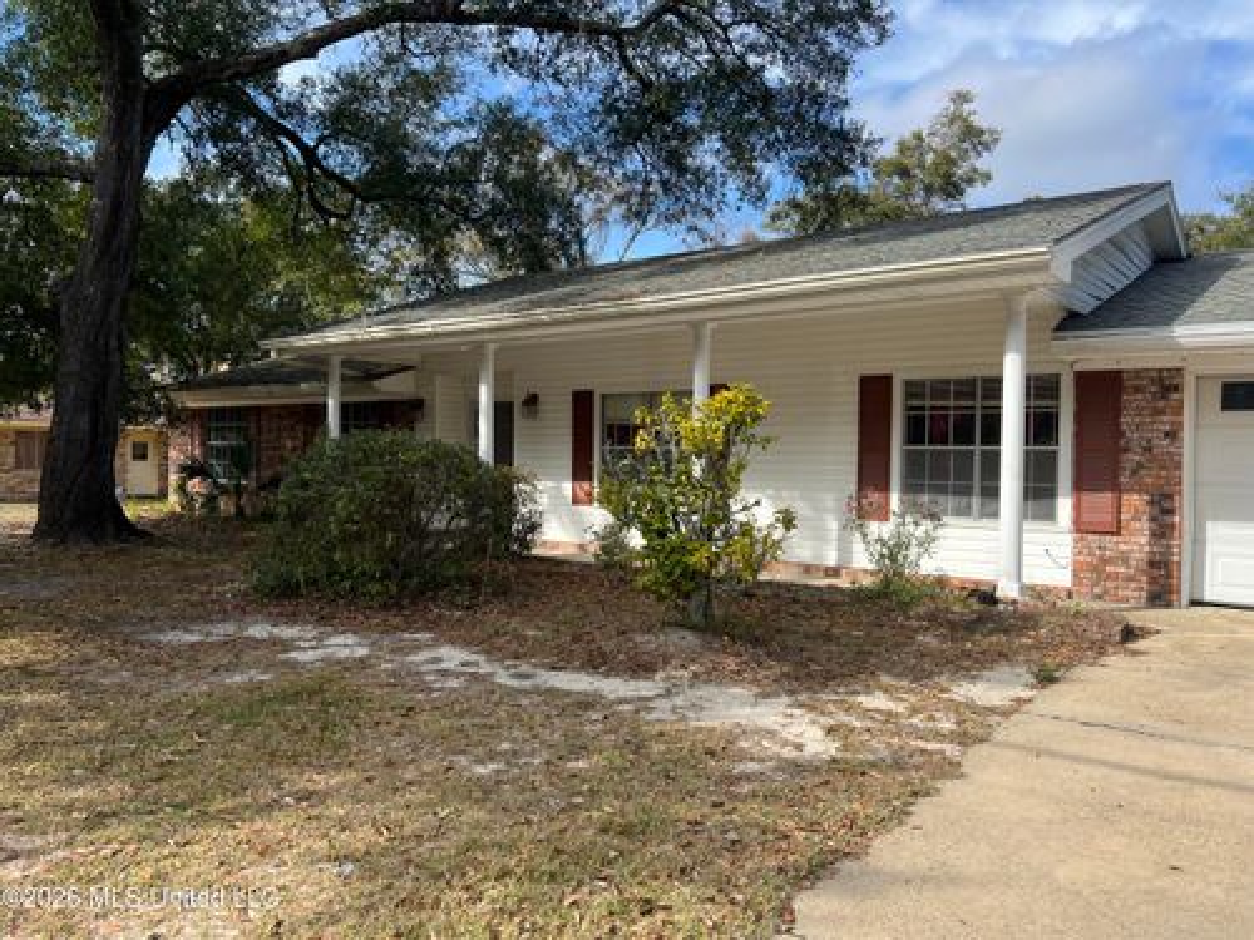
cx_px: 627
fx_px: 942
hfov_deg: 67.3
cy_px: 470
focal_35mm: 26
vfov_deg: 53.1
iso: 50
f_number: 1.5
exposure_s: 1/2083
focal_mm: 5.7
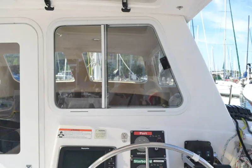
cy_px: 84
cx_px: 126
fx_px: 210
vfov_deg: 43.6
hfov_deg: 61.9
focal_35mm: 30
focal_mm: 20
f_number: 7.1
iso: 100
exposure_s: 1/200
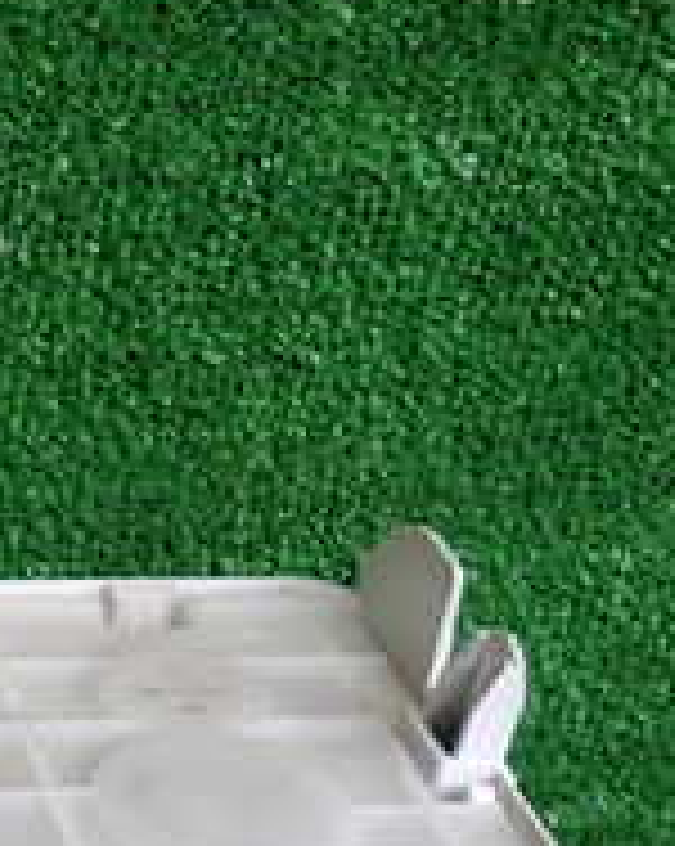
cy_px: 981
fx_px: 1951
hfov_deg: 16.7
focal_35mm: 78
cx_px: -495
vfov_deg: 22.7
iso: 160
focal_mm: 4.5
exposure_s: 1/100
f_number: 2
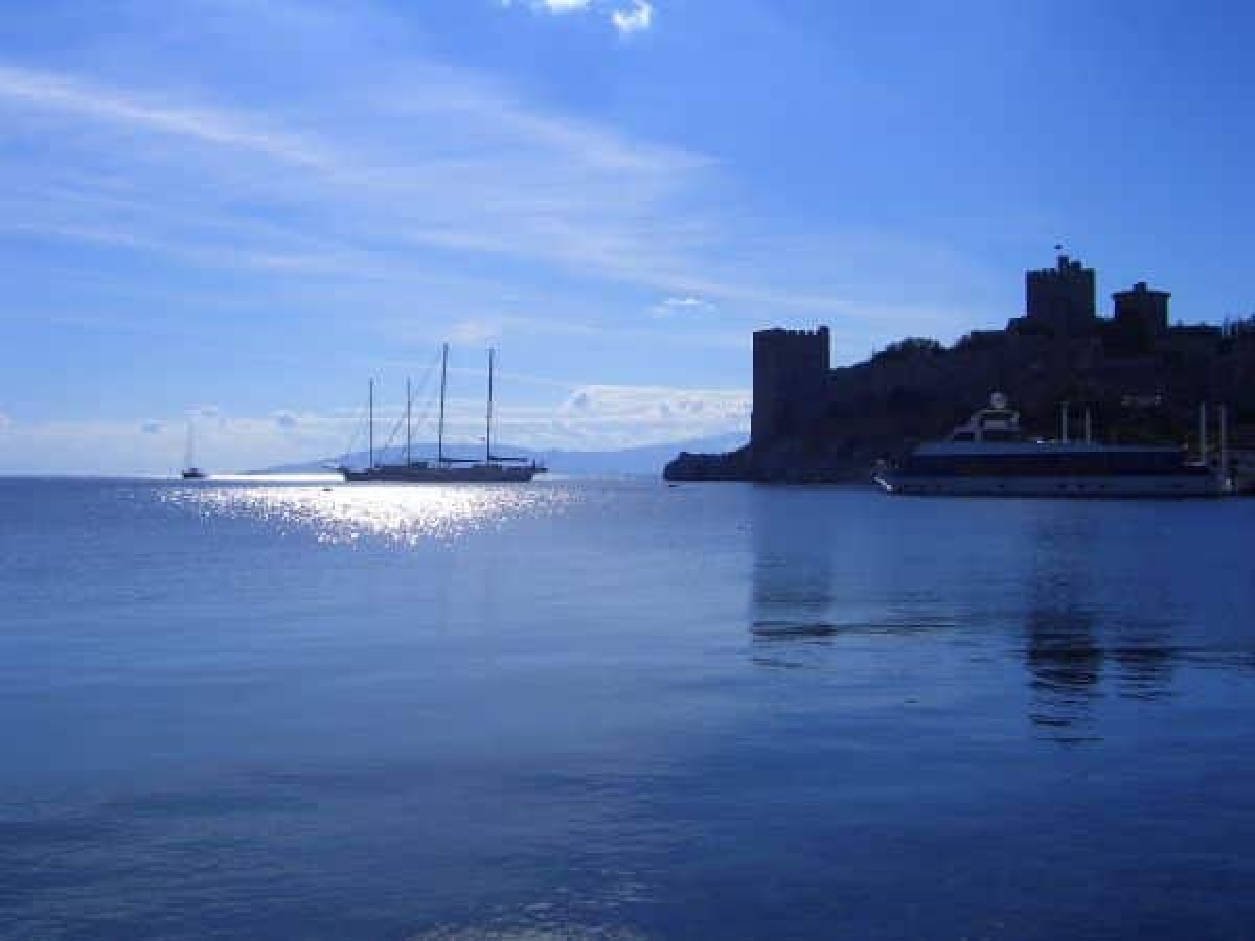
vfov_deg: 36.8
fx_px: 1414
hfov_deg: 47.9
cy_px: 470
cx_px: 628
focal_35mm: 39
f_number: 4.8
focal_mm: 8
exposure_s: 1/1600
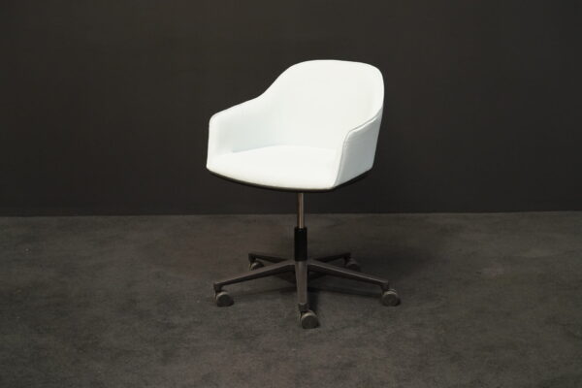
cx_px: 291
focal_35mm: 64
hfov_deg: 31.4
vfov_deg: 21.2
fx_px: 1035
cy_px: 194
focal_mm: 64
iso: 5000
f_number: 6.3
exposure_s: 1/100
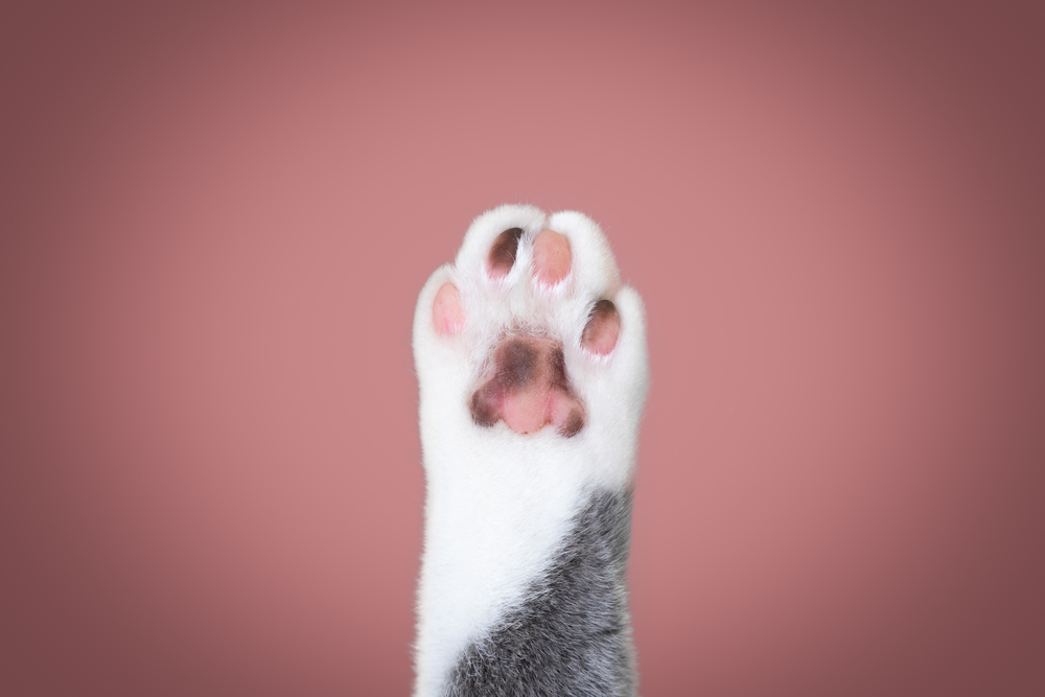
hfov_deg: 10.3
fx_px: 5806
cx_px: 522
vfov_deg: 6.9
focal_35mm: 200
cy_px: 348
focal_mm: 200
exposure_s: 1/160
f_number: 6.3
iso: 50
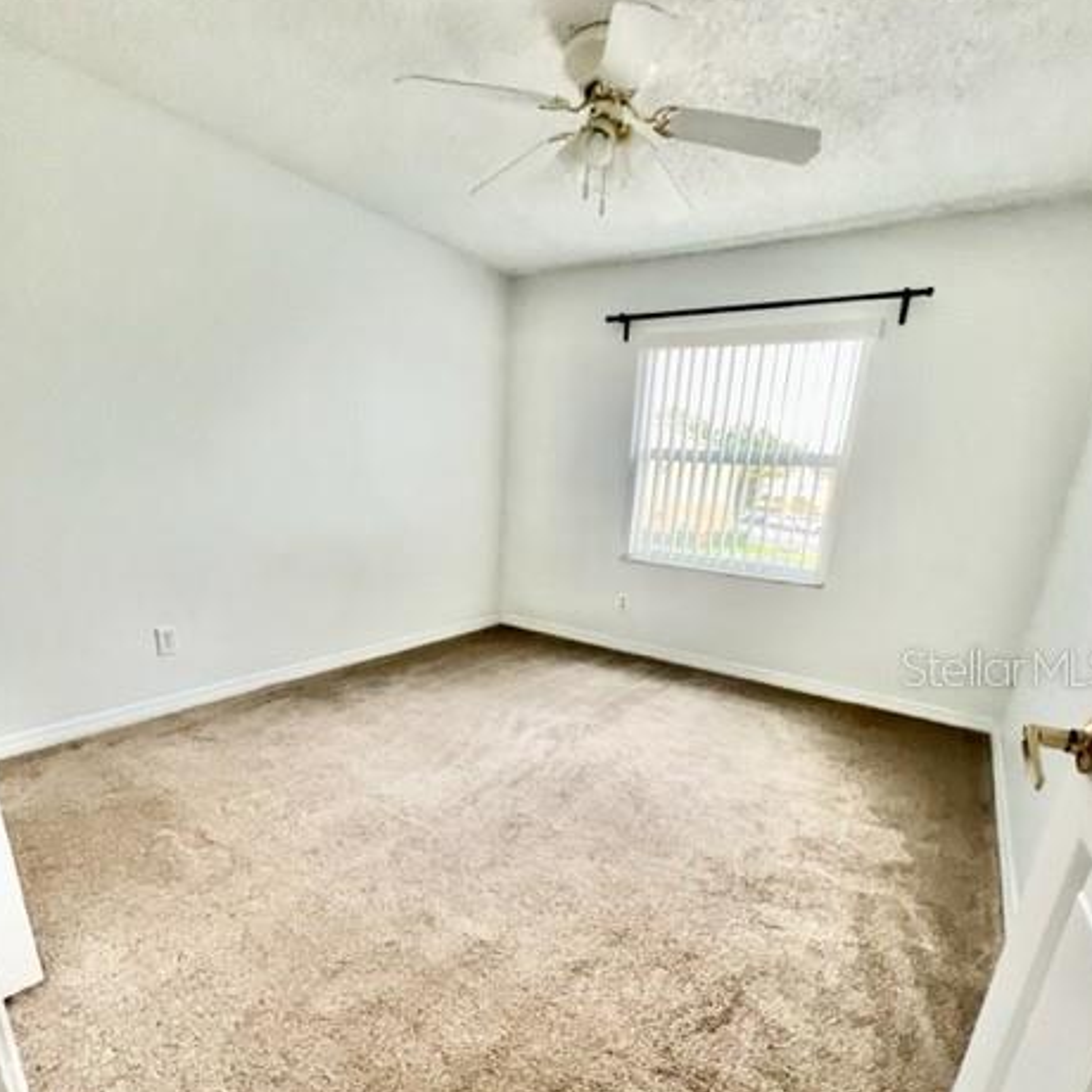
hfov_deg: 87.4
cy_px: 667
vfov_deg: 86.1
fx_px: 571
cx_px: 555
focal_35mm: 16
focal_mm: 1.57
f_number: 1.8
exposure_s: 1/74
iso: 250
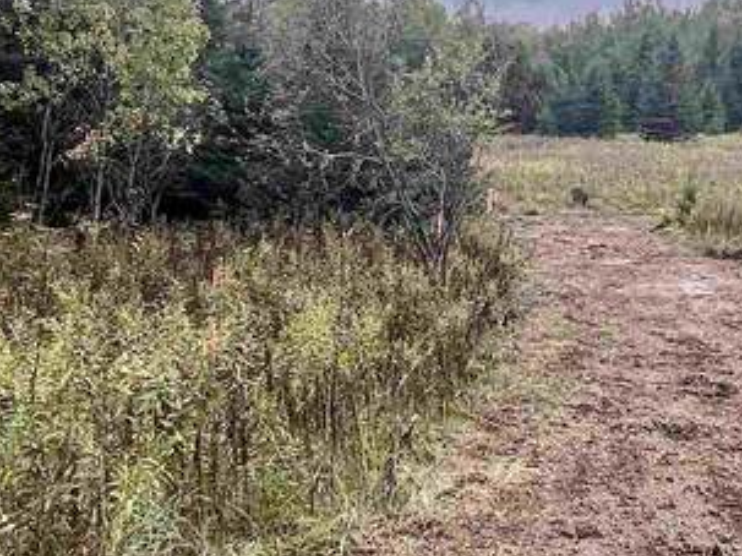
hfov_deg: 34.9
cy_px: 260
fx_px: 1178
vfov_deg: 26.5
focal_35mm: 55
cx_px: 404
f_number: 1.8
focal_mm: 1.57
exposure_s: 1/329
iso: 32
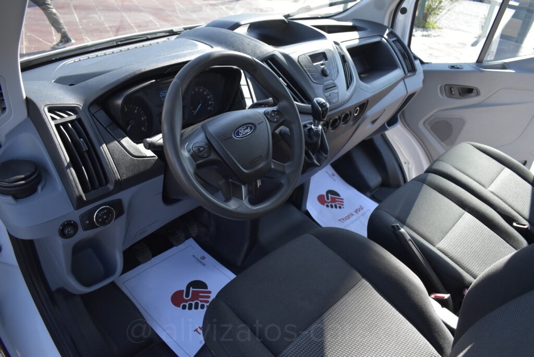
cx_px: 267
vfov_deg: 48.0
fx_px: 401
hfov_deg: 67.4
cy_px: 178
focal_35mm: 27
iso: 1600
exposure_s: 1/2000
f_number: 3.5
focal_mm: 18
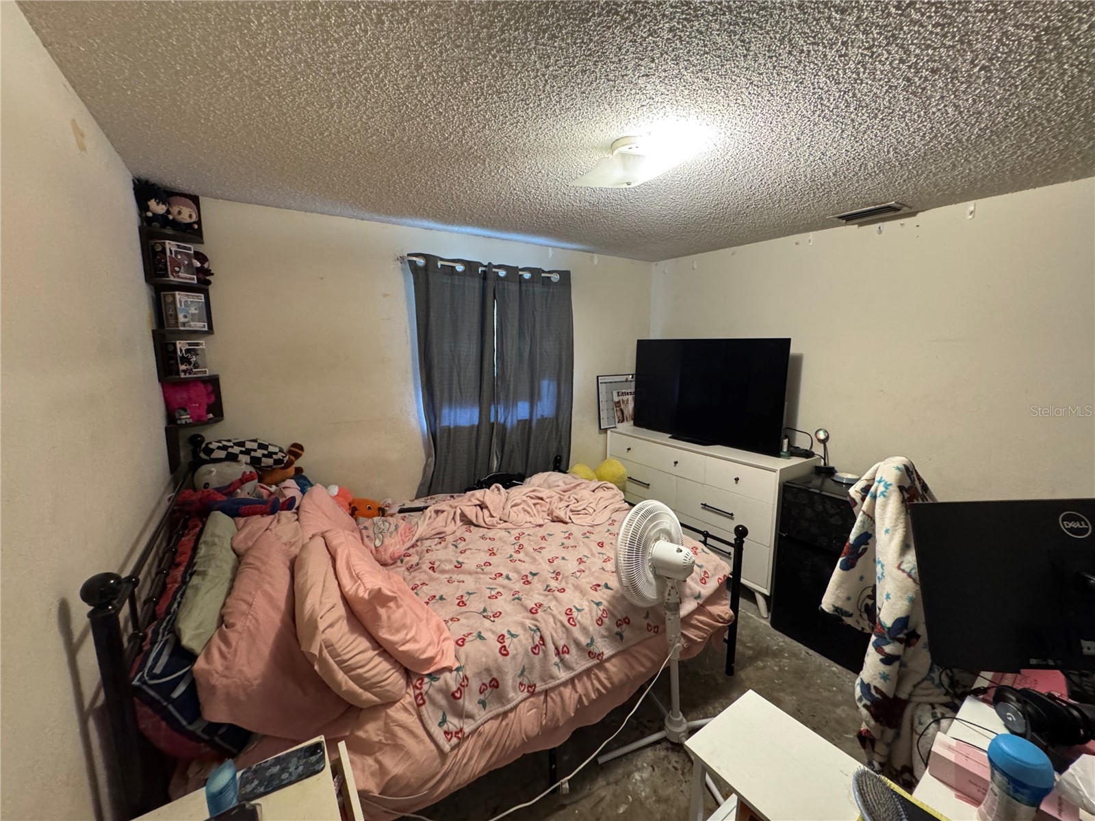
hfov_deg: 102.1
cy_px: 410
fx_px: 443
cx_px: 548
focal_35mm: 14
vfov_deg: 85.7
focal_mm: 2.22
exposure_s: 1/60
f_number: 2.2
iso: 800
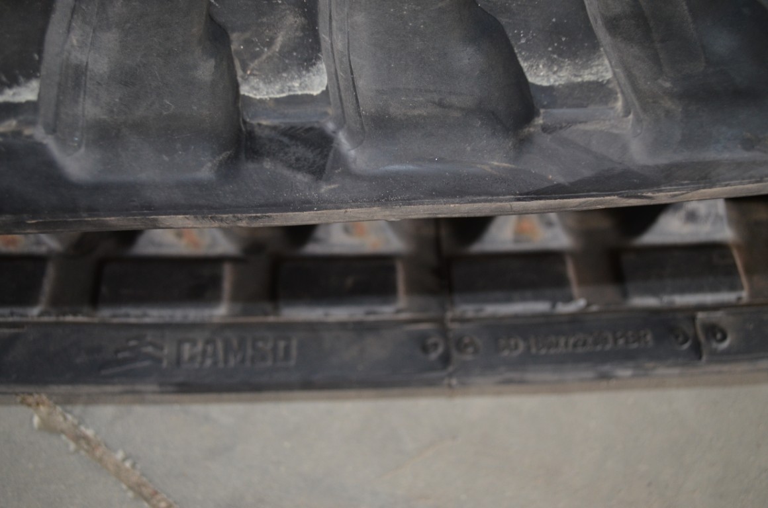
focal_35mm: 36
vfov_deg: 36.7
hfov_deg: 53.2
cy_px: 254
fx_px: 766
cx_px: 384
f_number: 4
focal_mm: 24
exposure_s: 1/60
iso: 800
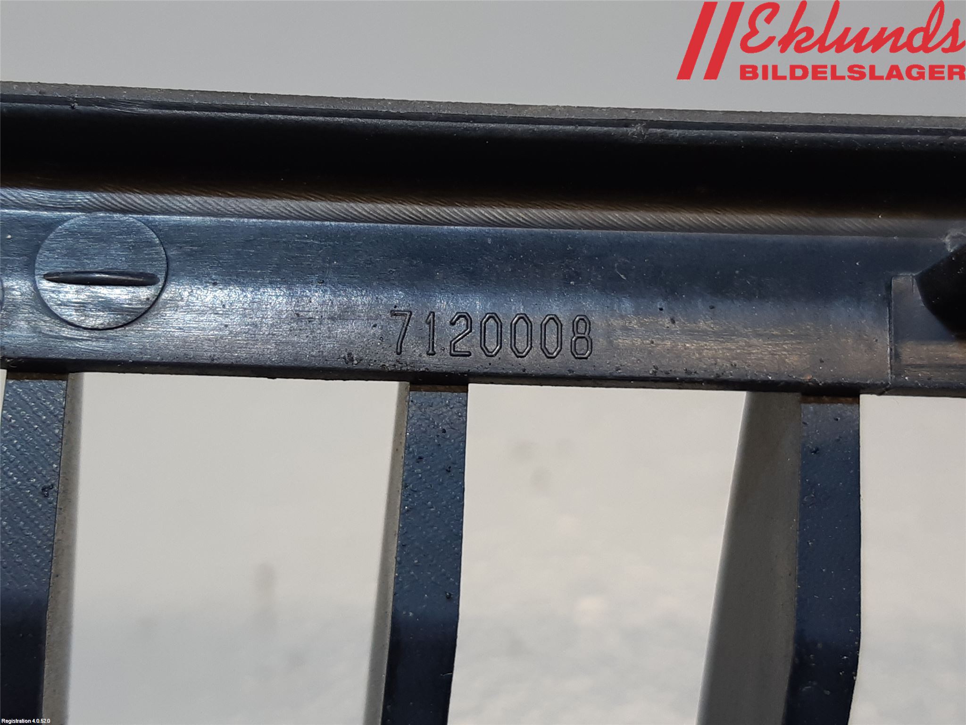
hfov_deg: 67.3
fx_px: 726
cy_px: 362
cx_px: 483
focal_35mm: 26
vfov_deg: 53.1
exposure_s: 1/60
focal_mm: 3.93
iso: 64
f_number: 1.7
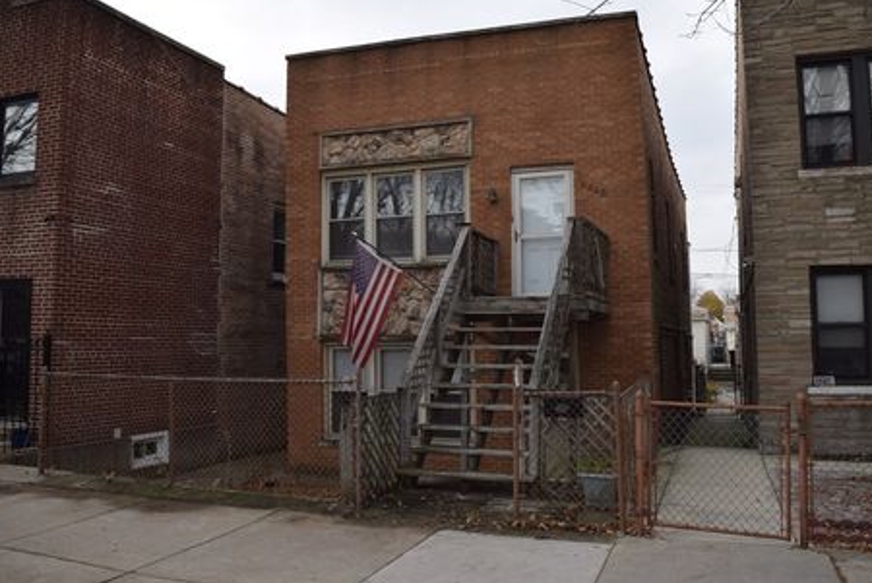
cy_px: 273
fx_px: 727
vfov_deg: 43.7
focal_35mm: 30
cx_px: 438
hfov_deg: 61.9
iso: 100
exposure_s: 1/160
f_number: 6.3
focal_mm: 18
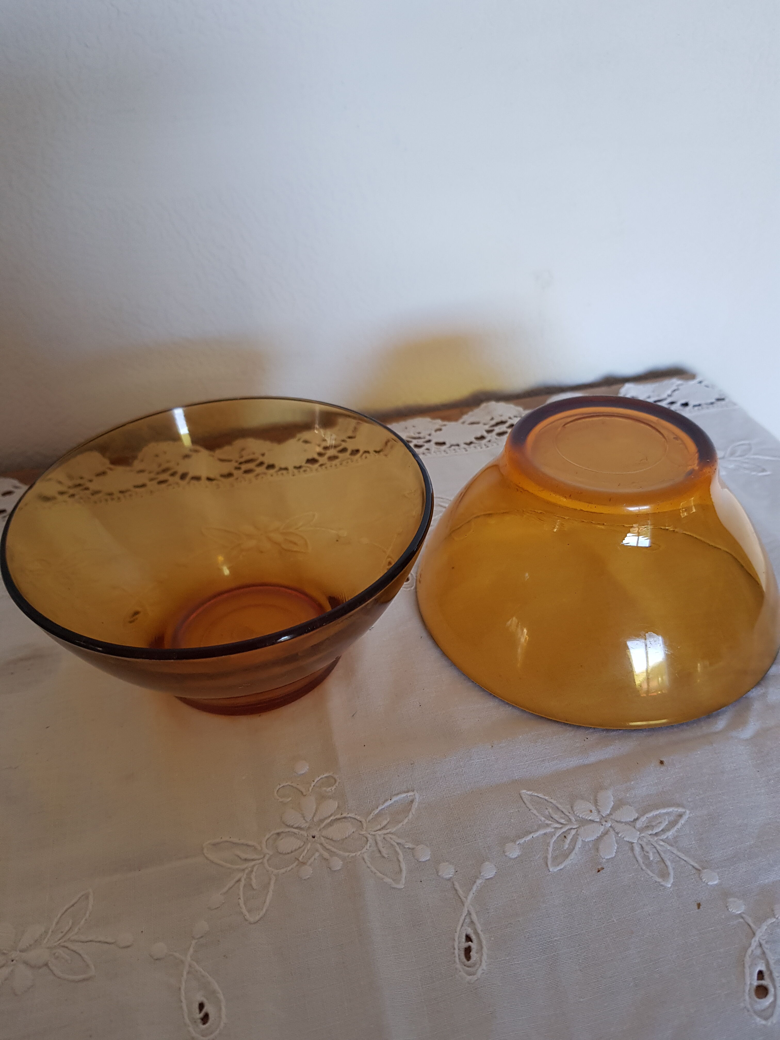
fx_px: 781
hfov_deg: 53.1
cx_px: 390
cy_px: 520
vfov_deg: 67.3
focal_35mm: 26
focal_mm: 4.3
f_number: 1.7
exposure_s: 1/50
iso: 125
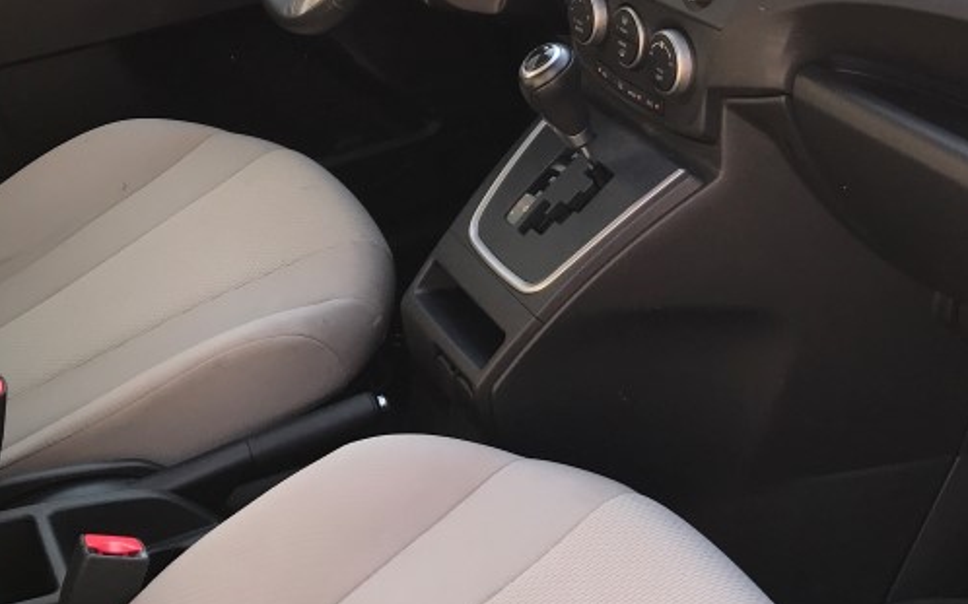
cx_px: 603
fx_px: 1609
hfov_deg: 33.3
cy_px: 58
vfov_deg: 20.8
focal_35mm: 61
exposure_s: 1/199
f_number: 1.8
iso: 20
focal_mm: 3.99
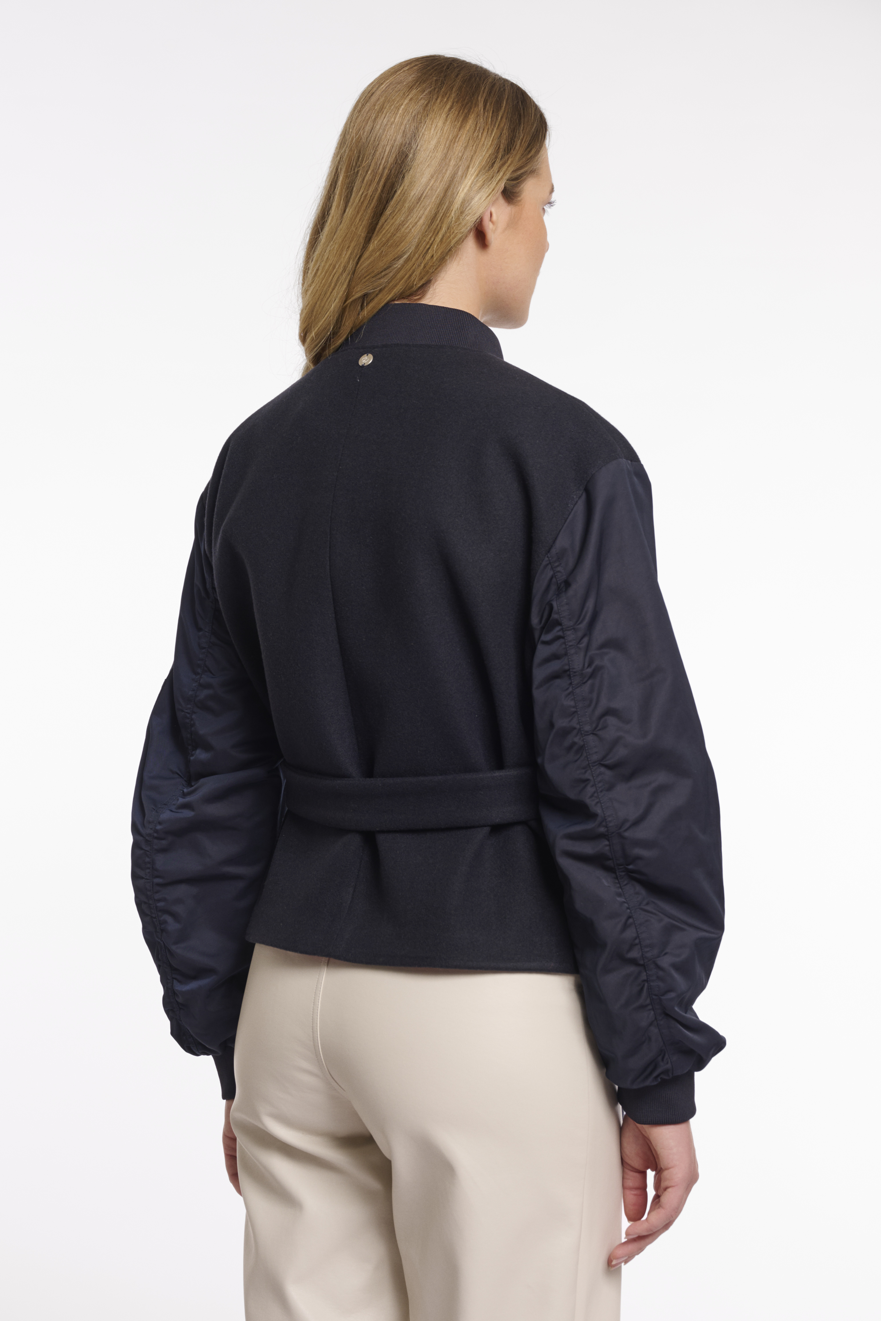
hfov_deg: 15.4
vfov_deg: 22.9
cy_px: 667
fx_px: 3267
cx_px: 442
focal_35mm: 89
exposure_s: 1/160
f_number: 8
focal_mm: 88
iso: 125
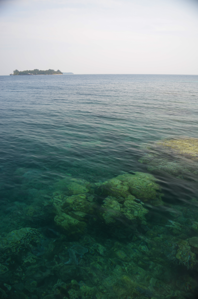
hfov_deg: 47.7
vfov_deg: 67.5
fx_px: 224
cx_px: 99
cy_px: 150
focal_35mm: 27
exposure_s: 1/200
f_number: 4
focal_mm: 18
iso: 100
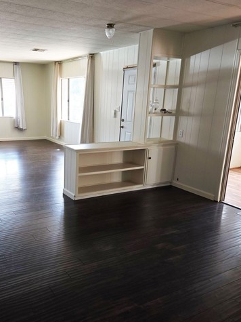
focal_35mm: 31
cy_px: 174
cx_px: 82
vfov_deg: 58.3
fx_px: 288
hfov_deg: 44.8
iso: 40
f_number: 1.8
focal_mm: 5.4
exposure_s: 1/60
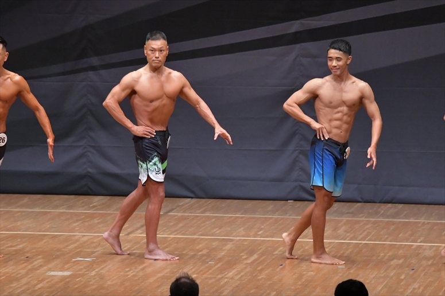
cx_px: 222
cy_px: 148
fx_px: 2965
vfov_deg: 5.7
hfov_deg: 8.6
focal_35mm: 240
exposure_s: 1/400
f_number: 5.6
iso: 6400
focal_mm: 160
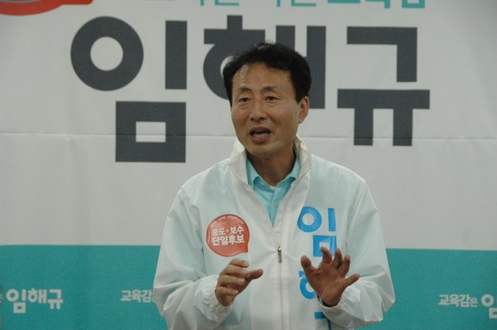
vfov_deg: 10.1
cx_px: 248
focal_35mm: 135
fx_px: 1862
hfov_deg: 15.2
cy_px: 165
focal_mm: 90
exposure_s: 1/100
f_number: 5.6
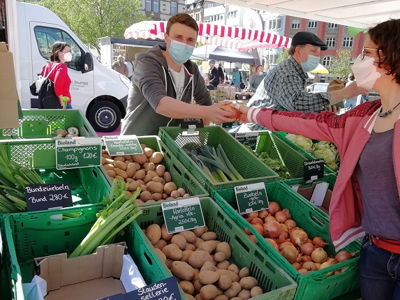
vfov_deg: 41.6
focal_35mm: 34
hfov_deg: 53.8
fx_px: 393
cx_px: 227
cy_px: 183
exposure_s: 1/268
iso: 50
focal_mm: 3.21
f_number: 2.2
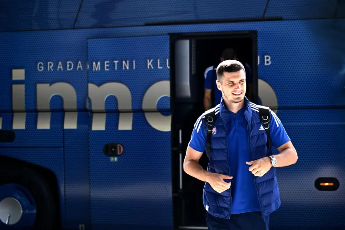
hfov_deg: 19.5
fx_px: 1006
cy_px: 115
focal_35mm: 105
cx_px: 172
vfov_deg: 13.0
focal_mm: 105
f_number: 4.5
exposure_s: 1/1600
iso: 800
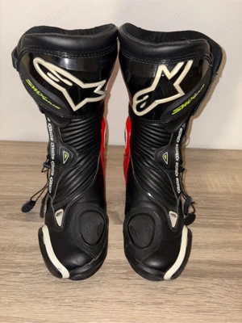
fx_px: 242
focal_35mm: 26
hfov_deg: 53.1
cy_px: 162
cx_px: 121
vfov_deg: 67.3
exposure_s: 1/10
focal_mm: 5.96
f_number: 1.6
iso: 100
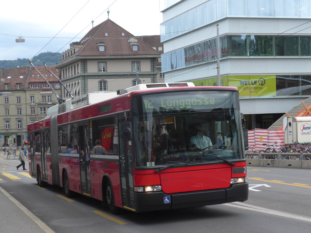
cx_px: 156
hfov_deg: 27.8
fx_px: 629
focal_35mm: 70
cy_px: 116
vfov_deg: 21.0
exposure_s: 1/320
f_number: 4.1
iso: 200
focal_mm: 14.2
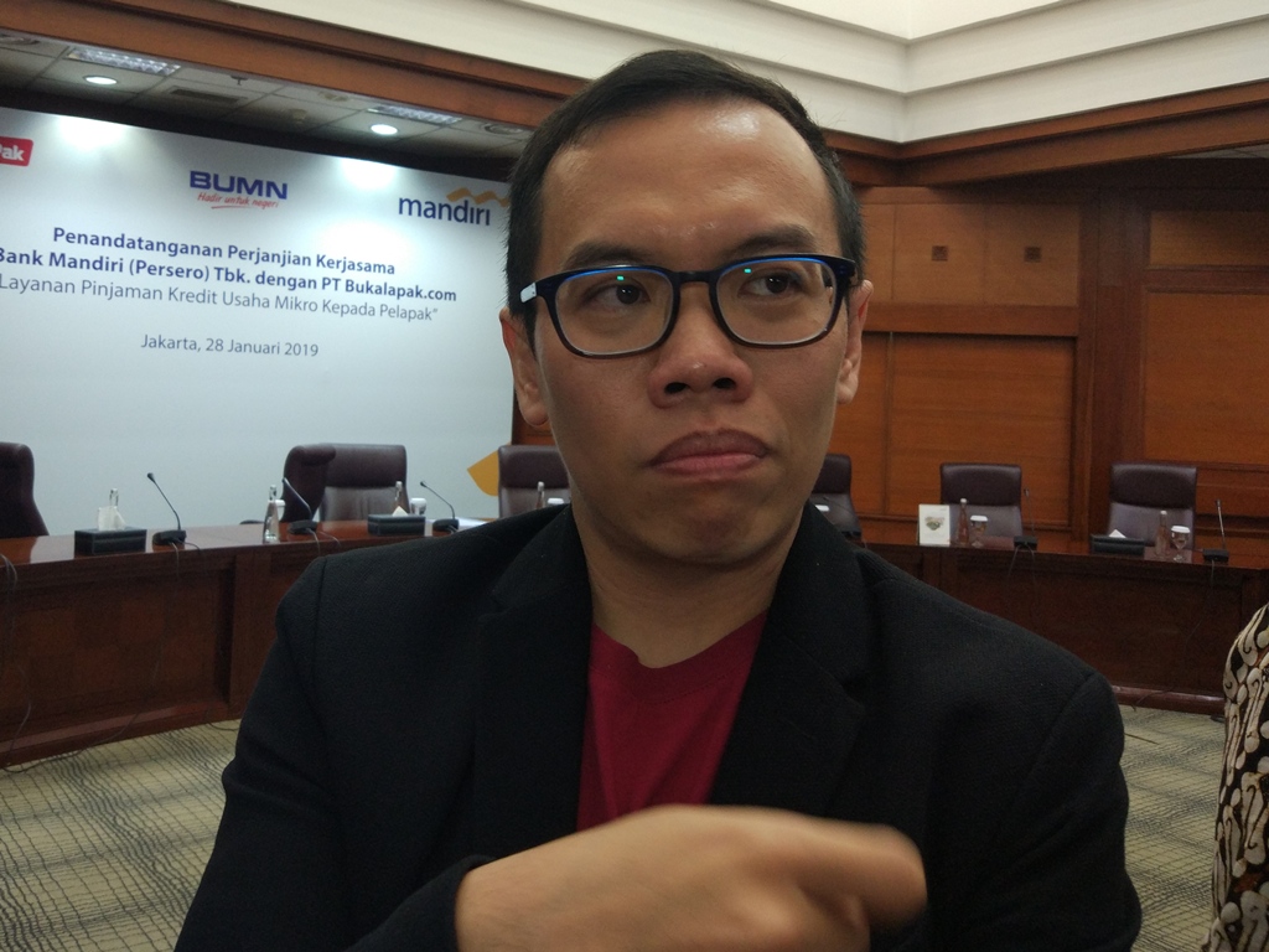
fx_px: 1026
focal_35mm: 28
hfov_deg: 63.4
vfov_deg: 49.7
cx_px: 634
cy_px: 476
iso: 337
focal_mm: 4.26
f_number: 2
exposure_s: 1/33
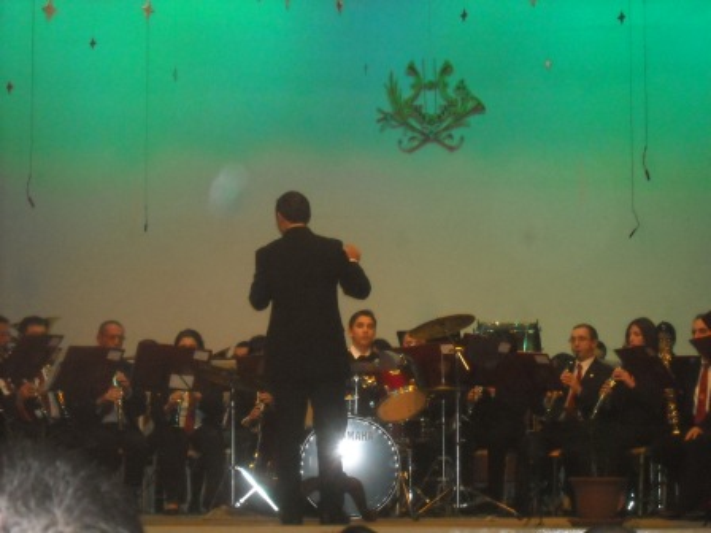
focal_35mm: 105
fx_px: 2157
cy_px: 266
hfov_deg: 18.7
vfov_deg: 14.1
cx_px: 356
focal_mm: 17.1
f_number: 4.7
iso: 766
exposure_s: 1/125
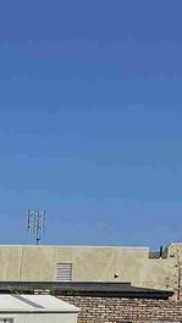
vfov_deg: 16.2
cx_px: -344
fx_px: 1038
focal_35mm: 121
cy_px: 483
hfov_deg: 8.5
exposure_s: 1/2222
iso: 10
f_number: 1.7
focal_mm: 6.3
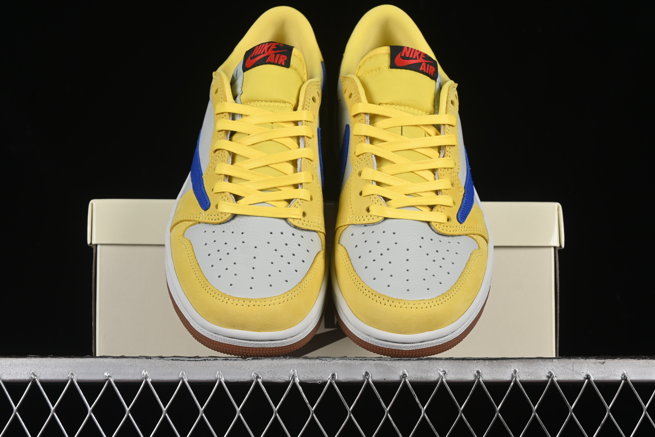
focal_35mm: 76
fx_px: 1383
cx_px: 327
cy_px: 220
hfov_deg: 26.6
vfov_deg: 18.0
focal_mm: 50
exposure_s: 1/80
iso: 160
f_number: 8
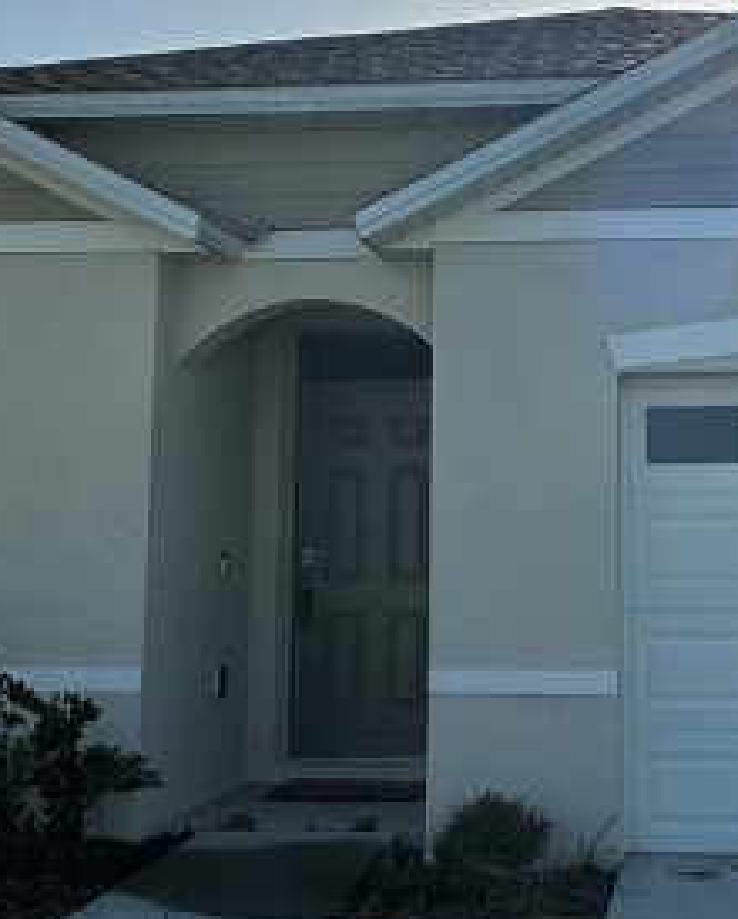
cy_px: 402
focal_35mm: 51
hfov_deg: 28.9
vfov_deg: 36.6
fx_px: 1389
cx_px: 624
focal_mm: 2.22
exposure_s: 1/2353
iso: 50
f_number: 2.2
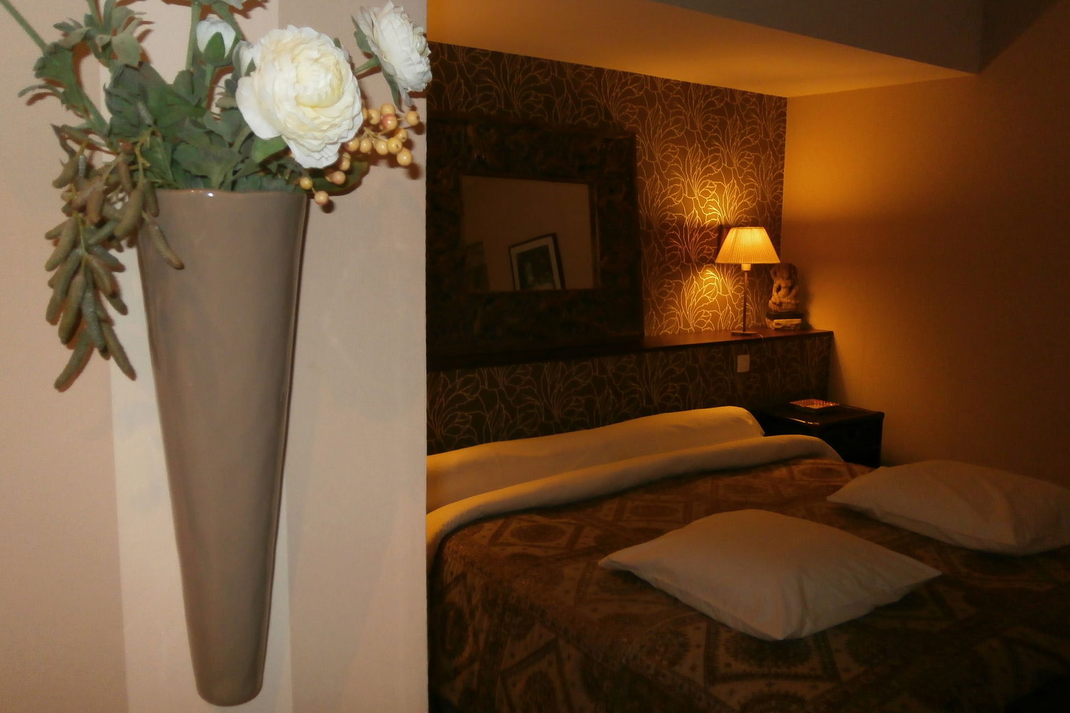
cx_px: 517
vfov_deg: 46.3
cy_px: 320
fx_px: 832
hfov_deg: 65.5
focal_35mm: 28
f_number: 2.8
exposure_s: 1/30
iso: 200
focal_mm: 4.7
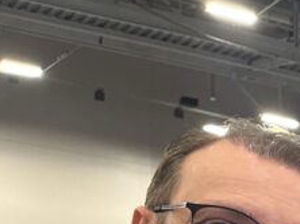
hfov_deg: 13.0
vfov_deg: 11.0
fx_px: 1039
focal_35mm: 120
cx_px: 688
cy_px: 478
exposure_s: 1/120
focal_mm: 5.1
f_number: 1.6
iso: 125
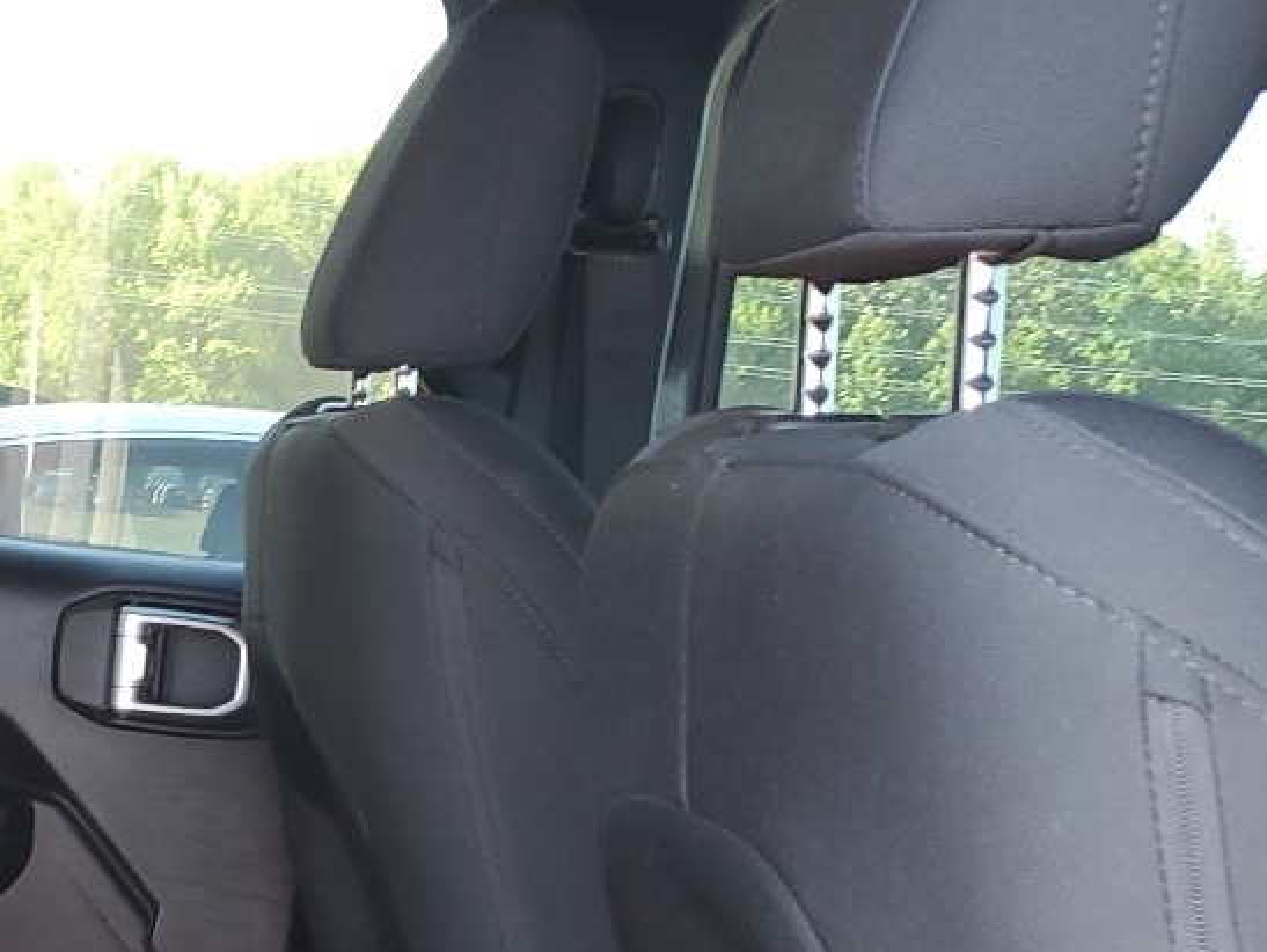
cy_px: 1144
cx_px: 56
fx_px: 2784
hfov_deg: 24.7
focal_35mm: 76
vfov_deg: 18.4
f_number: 1.5
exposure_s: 1/60.2
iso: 63
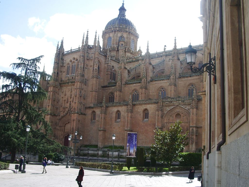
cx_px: 124
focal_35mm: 41
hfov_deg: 45.8
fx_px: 295
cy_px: 94
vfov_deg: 35.1
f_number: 4.6
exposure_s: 1/200
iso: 50
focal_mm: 6.8
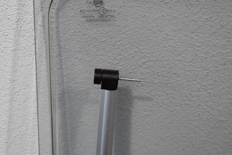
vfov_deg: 16.6
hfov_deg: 24.6
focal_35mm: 82
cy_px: 78
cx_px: 116
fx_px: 532
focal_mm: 55
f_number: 5.6
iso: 800
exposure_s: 1/160
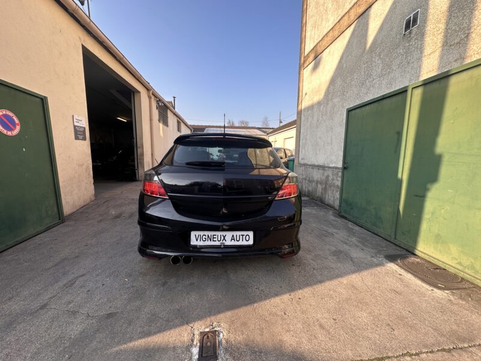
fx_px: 195
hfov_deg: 102.1
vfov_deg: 85.7
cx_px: 240
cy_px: 180
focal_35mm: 14
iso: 40
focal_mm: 2.22
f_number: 2.2
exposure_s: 1/302
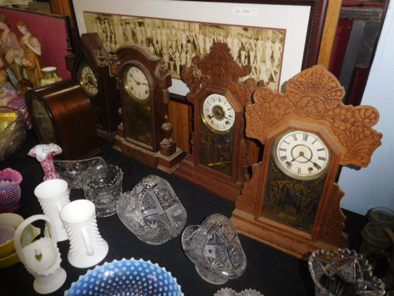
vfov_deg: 54.9
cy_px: 148
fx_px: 285
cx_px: 197
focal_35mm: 25
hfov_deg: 69.4
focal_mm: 4.5
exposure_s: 1/30
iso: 200
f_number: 3.4
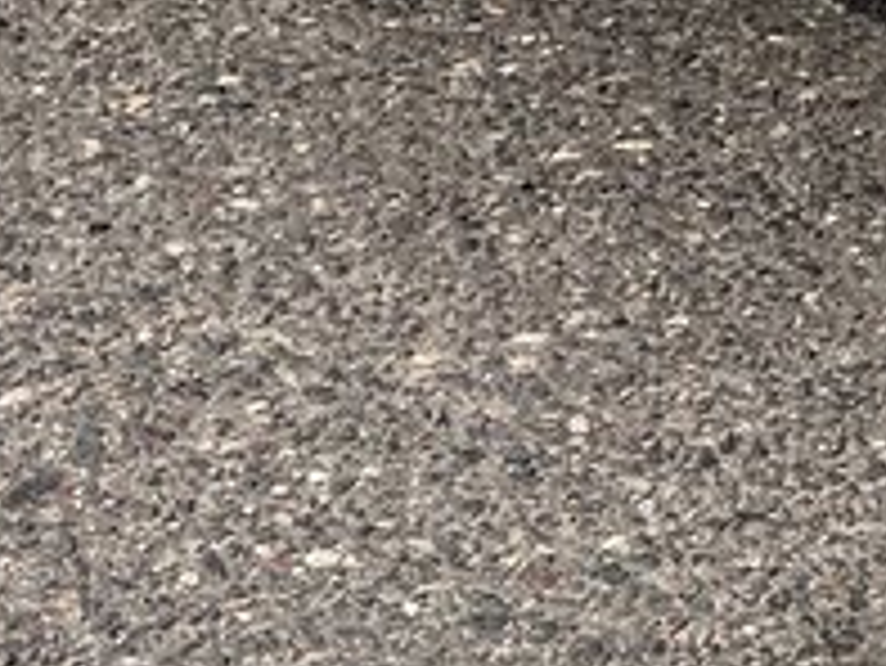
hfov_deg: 9.3
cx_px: 1752
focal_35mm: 200
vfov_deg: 7.0
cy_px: -979
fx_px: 5122
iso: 50
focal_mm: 5.1
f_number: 1.6
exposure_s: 1/5076
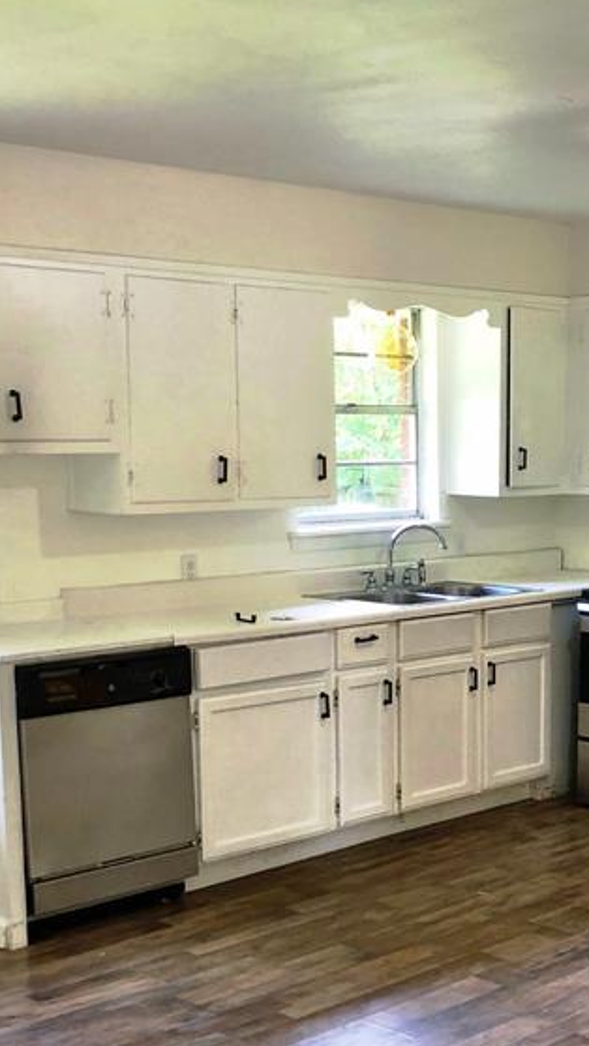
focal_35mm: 56
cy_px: 699
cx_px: 525
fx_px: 1554
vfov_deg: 36.8
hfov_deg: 21.0
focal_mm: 3.99
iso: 40
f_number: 1.8
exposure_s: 1/30
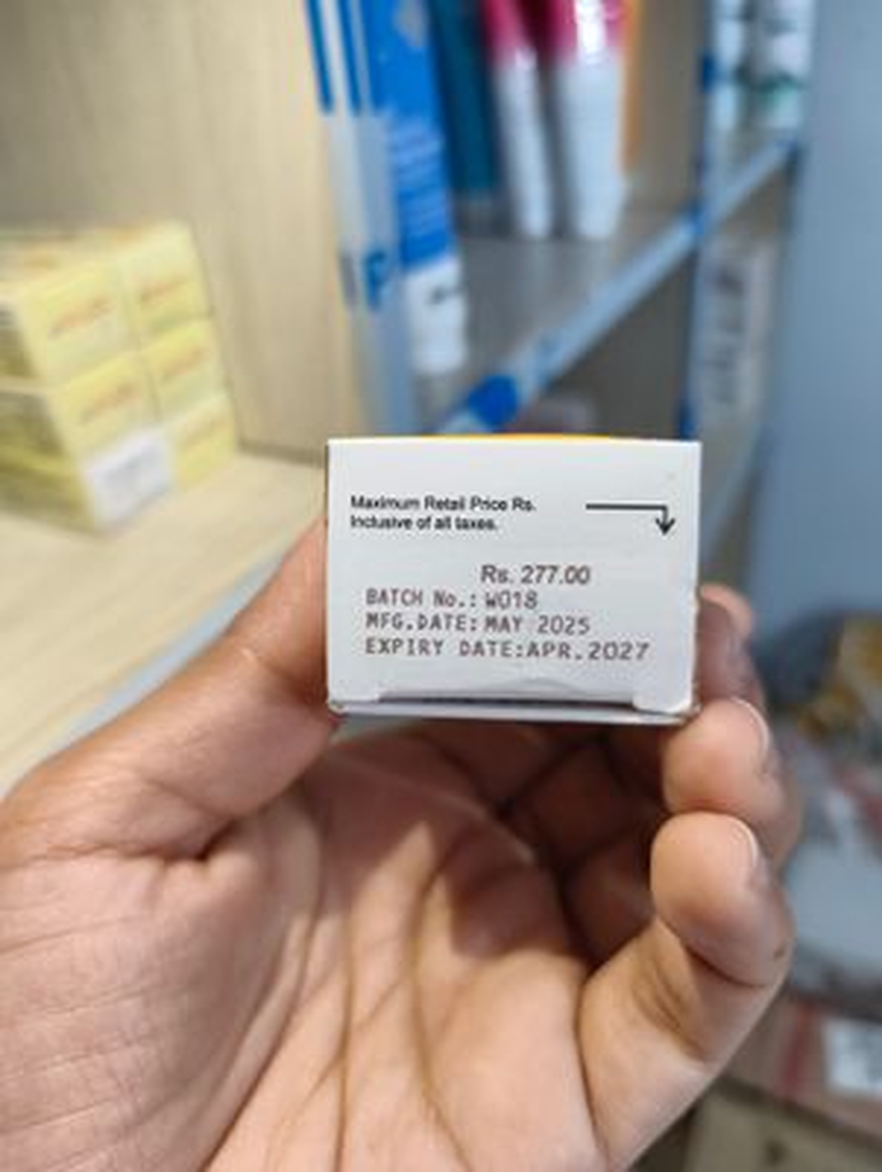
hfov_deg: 56.9
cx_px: 441
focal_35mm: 24
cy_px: 586
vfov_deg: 71.5
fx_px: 814
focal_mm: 5.56
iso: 1246
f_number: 1.87
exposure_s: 1/50
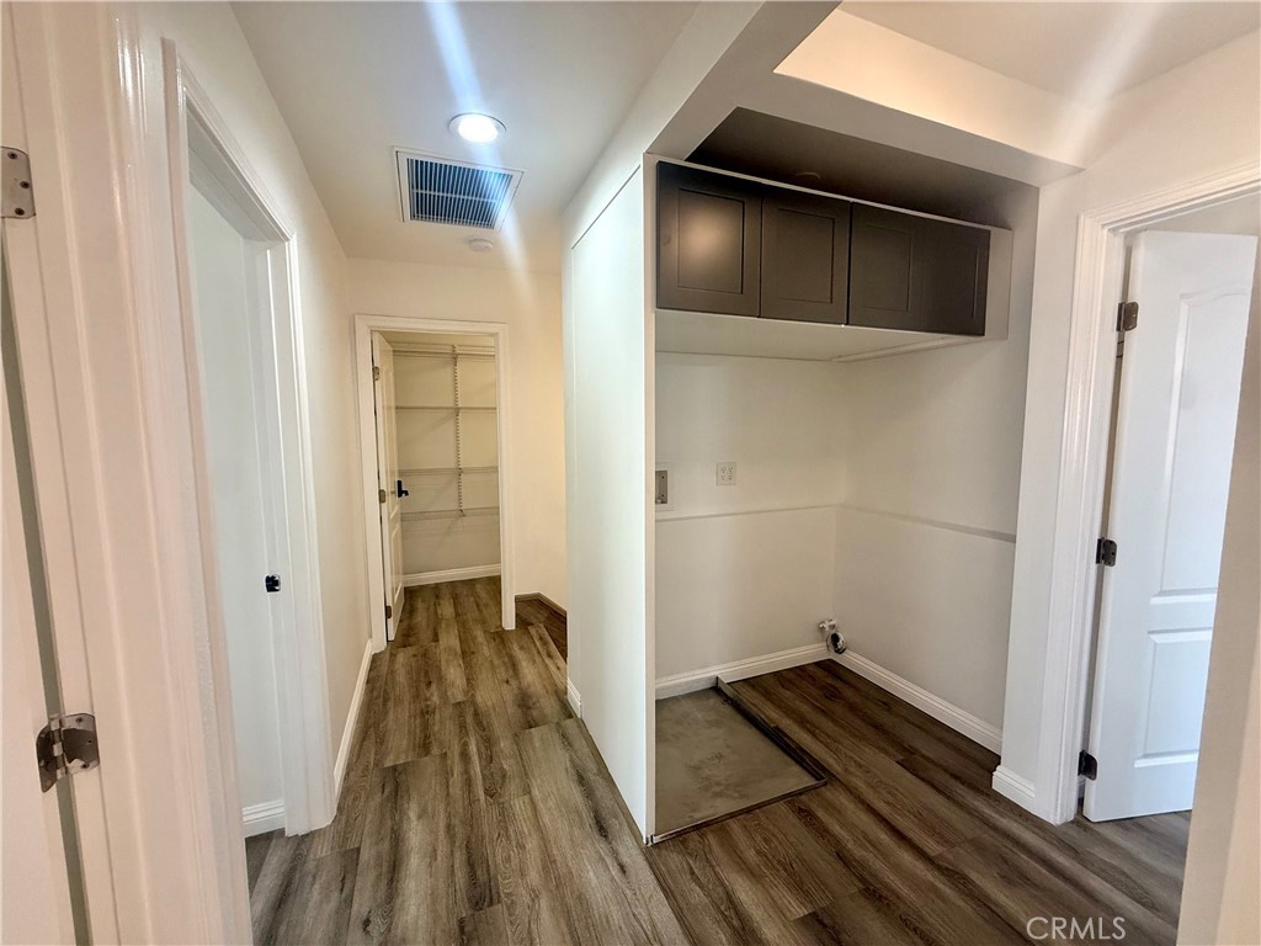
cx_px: 630
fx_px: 510
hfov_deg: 102.1
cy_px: 473
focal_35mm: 14
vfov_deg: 85.7
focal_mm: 2.22
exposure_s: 1/120
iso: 250
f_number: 2.2
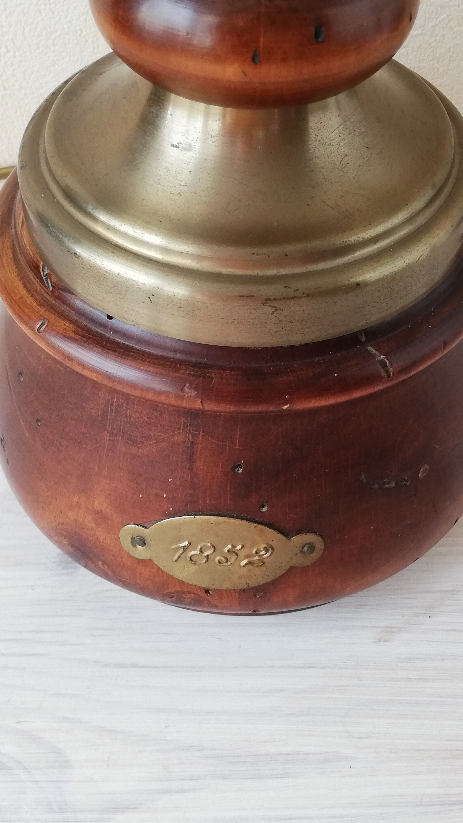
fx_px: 960
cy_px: 413
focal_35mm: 44
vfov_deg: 46.4
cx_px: 262
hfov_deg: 27.1
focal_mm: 3.81
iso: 200
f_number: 2.2
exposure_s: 1/50
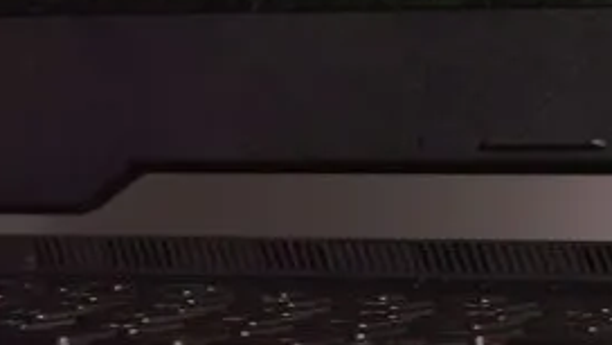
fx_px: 3116
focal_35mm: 192
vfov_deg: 6.3
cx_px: 781
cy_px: 318
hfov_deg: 11.0
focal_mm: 5.56
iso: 80
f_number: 1.6
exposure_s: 1/100
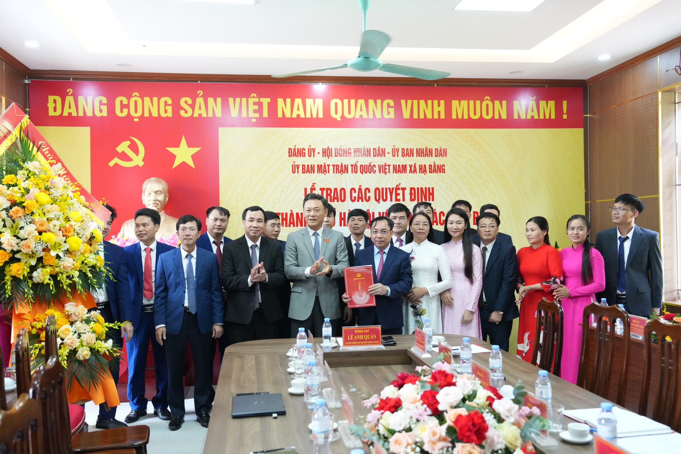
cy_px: 227
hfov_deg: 54.4
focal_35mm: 35
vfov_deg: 37.9
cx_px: 340
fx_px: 662
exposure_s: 1/400
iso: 5000
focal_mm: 35
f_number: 4
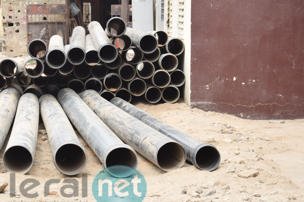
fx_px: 1155
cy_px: 120
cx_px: 77
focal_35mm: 137
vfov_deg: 10.0
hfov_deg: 14.9
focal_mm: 55
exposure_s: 1/125
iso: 100
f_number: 5.6
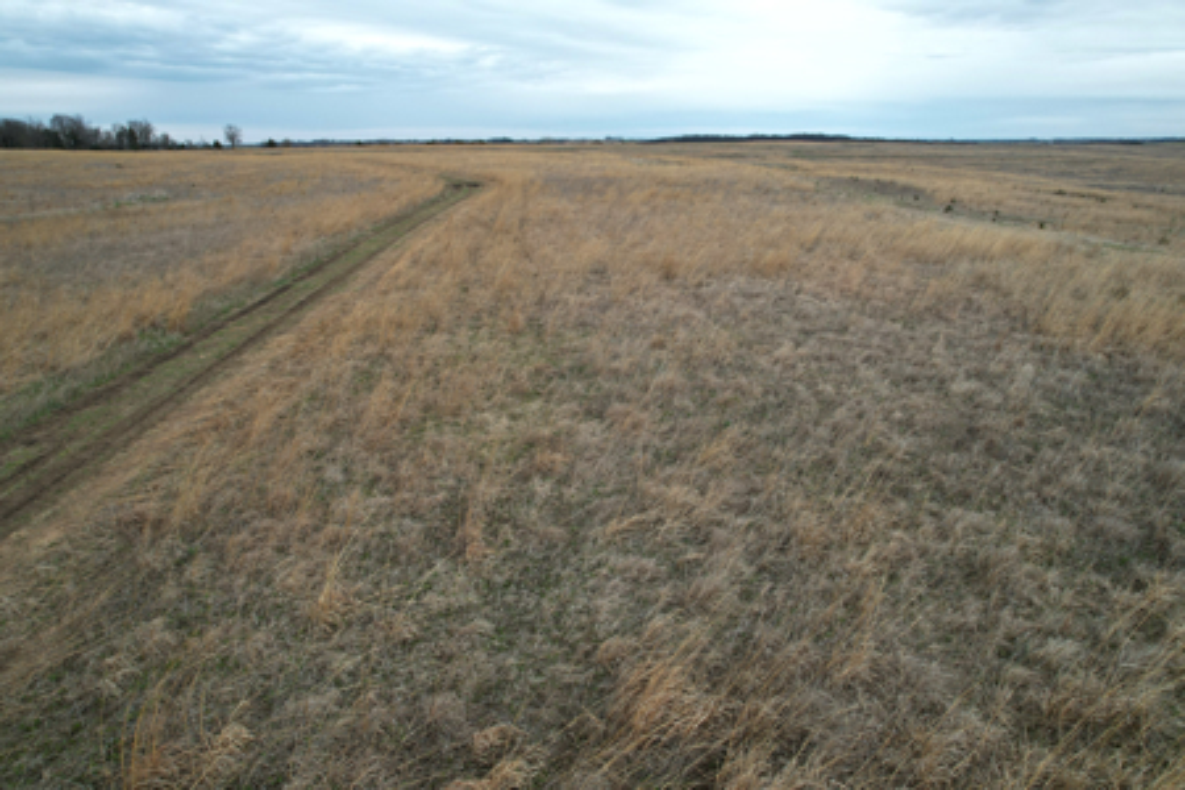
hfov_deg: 78.6
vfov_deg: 57.2
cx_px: 592
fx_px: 724
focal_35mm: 22
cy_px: 395
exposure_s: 1/640
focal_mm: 8.38
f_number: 2.8
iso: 100
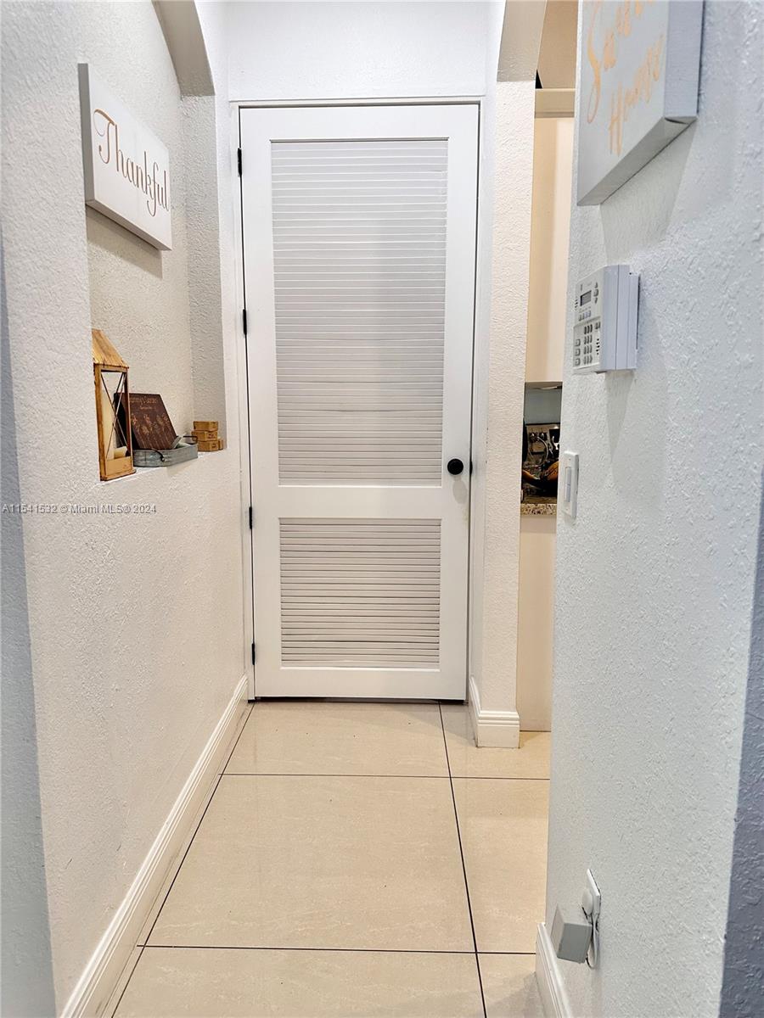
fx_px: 706
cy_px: 509
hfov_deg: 56.8
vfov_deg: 71.6
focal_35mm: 24
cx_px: 382
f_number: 1.78
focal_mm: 6.86
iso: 200
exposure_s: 1/120
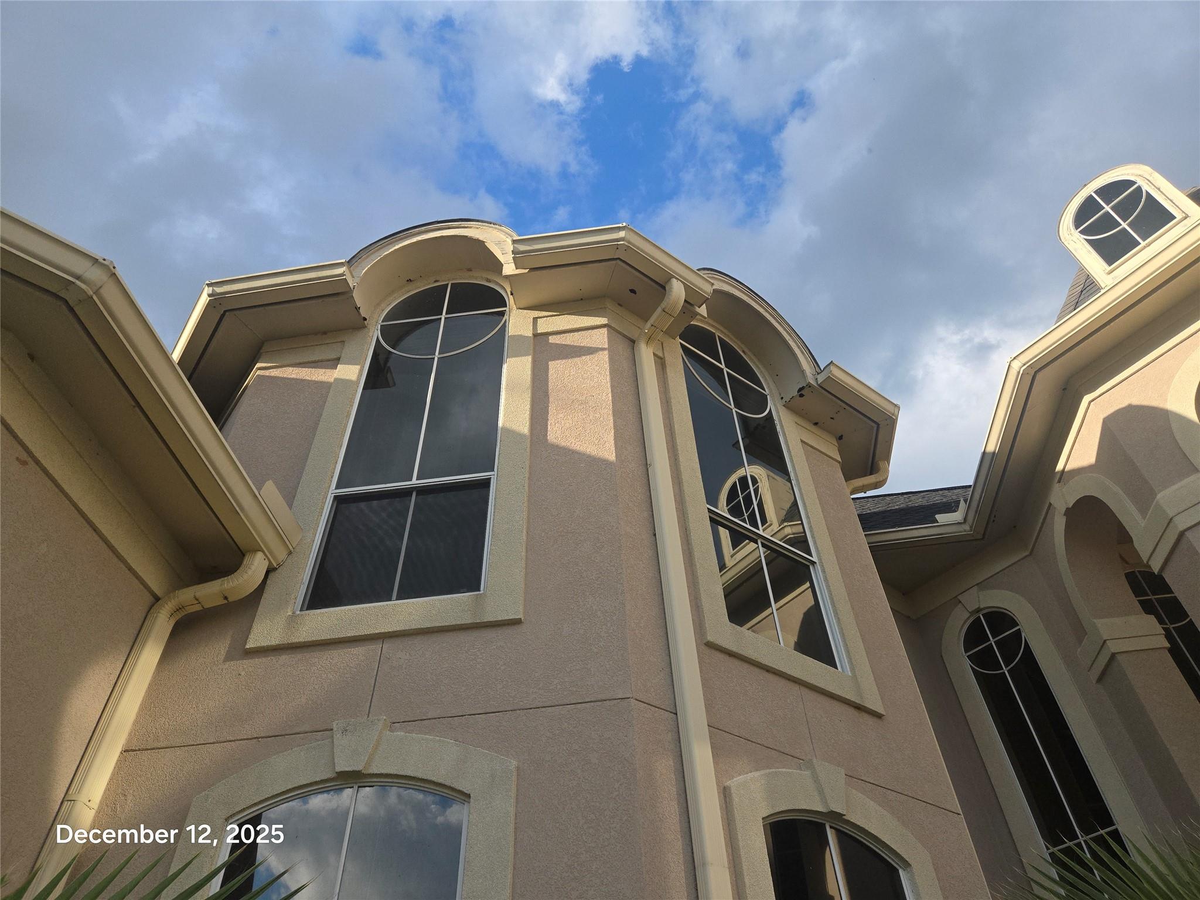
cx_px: 600
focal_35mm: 23
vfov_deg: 58.9
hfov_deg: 73.9
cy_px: 450
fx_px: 797
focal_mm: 5.4
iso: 80
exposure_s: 1/2921
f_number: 1.8
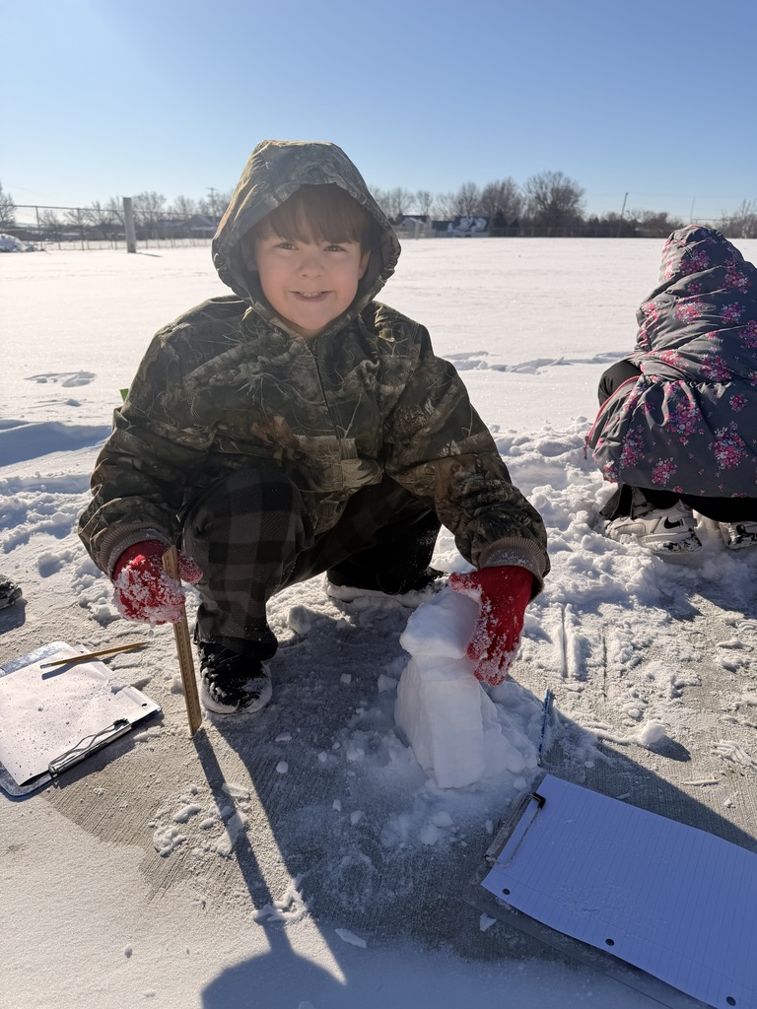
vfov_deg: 71.6
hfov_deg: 56.8
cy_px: 504
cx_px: 378
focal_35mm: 24
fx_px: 700
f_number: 1.78
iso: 80
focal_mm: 6.76
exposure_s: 1/9091
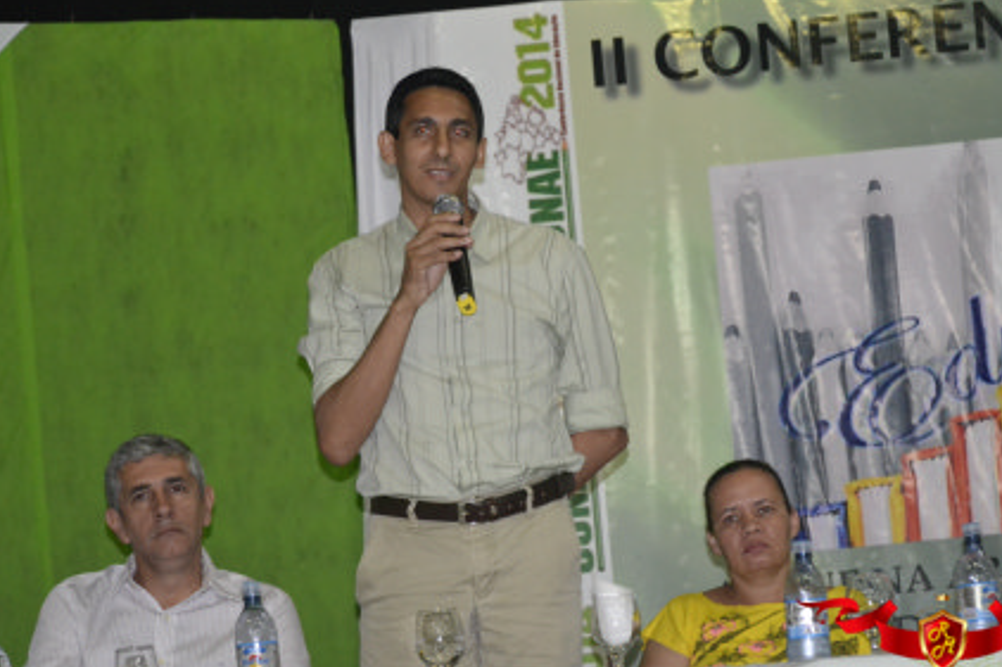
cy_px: 362
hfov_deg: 12.8
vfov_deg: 8.6
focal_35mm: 160
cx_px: 537
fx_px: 4451
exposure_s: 1/60
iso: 3200
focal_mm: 90
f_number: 5.6
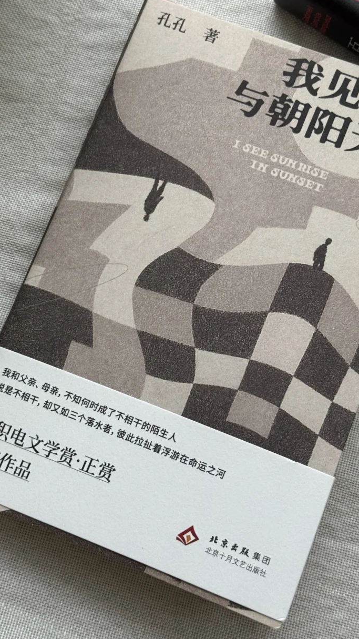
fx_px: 1050
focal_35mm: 62
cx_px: 206
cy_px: 265
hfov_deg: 19.4
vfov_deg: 33.8
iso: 250
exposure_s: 1/57
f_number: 1.78
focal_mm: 6.76
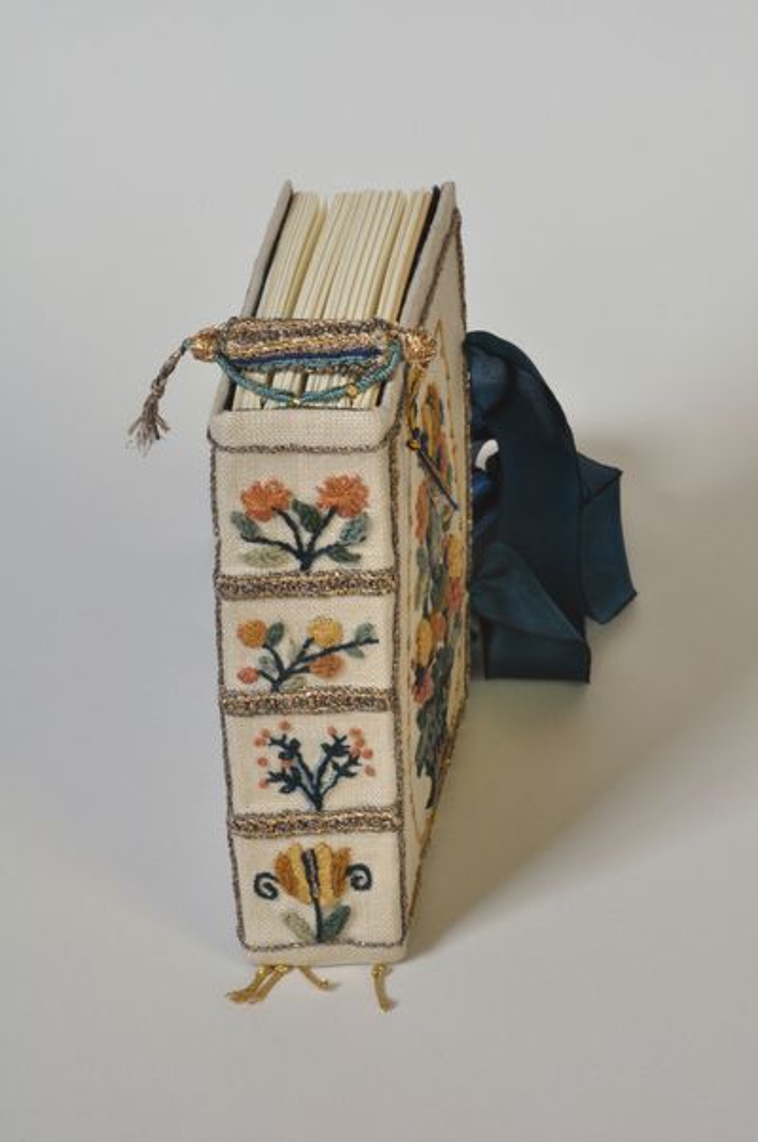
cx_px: 379
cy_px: 571
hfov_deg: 8.7
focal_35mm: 158
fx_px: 4985
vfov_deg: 13.1
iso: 400
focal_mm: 105
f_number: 32
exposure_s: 2.5
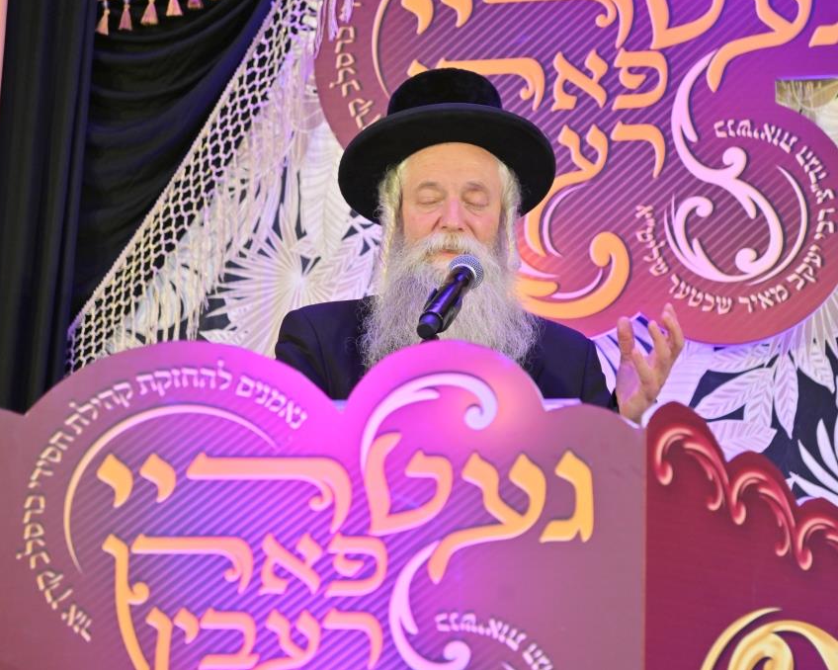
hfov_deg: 14.2
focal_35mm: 136
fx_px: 3372
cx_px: 459
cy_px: 334
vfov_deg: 11.3
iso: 400
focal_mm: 120
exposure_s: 1/100
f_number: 4
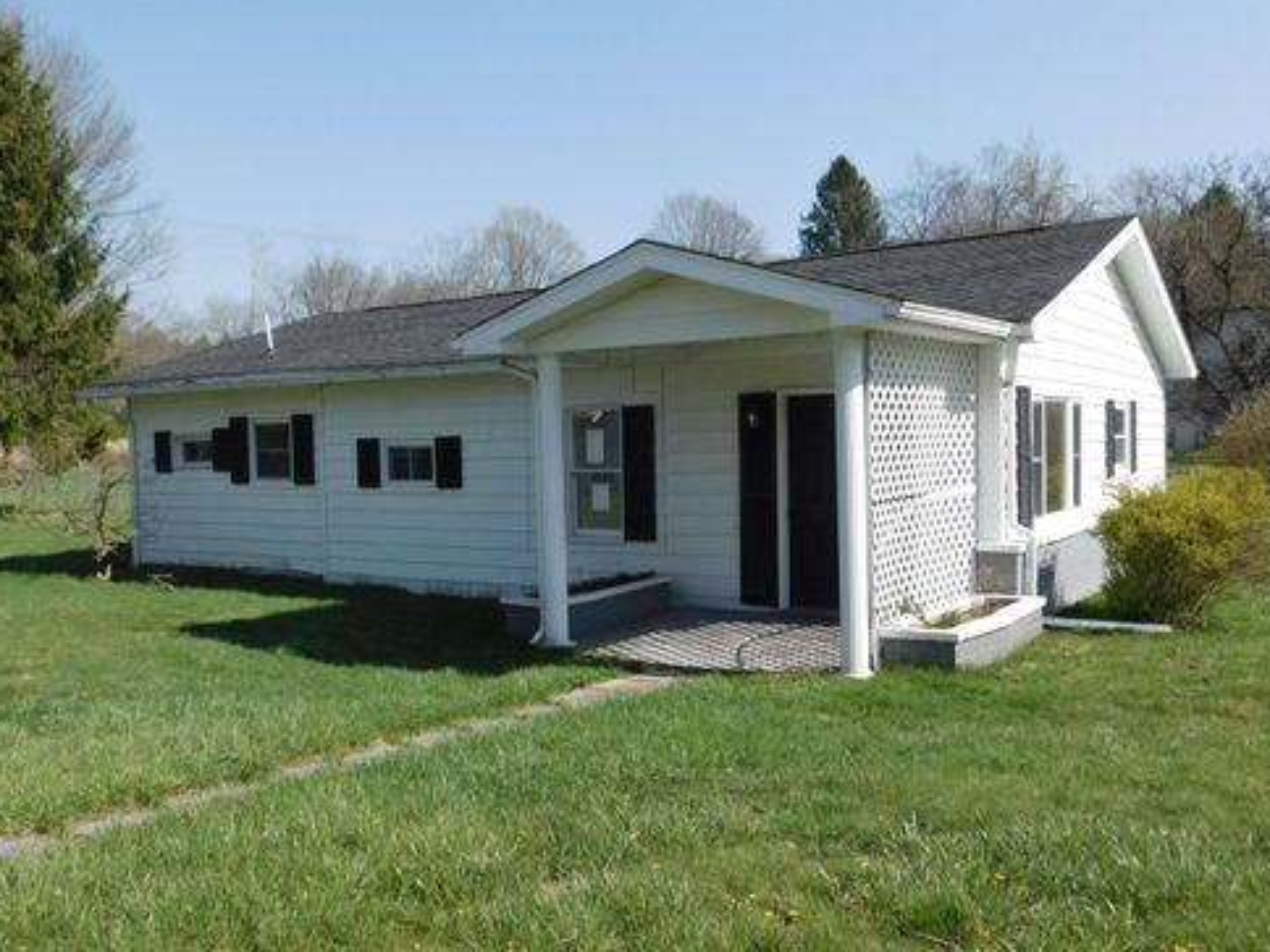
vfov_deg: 45.4
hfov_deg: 58.3
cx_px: 643
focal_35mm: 31
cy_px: 481
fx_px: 1137
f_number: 3.2
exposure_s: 1/1250
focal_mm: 5.3
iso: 125
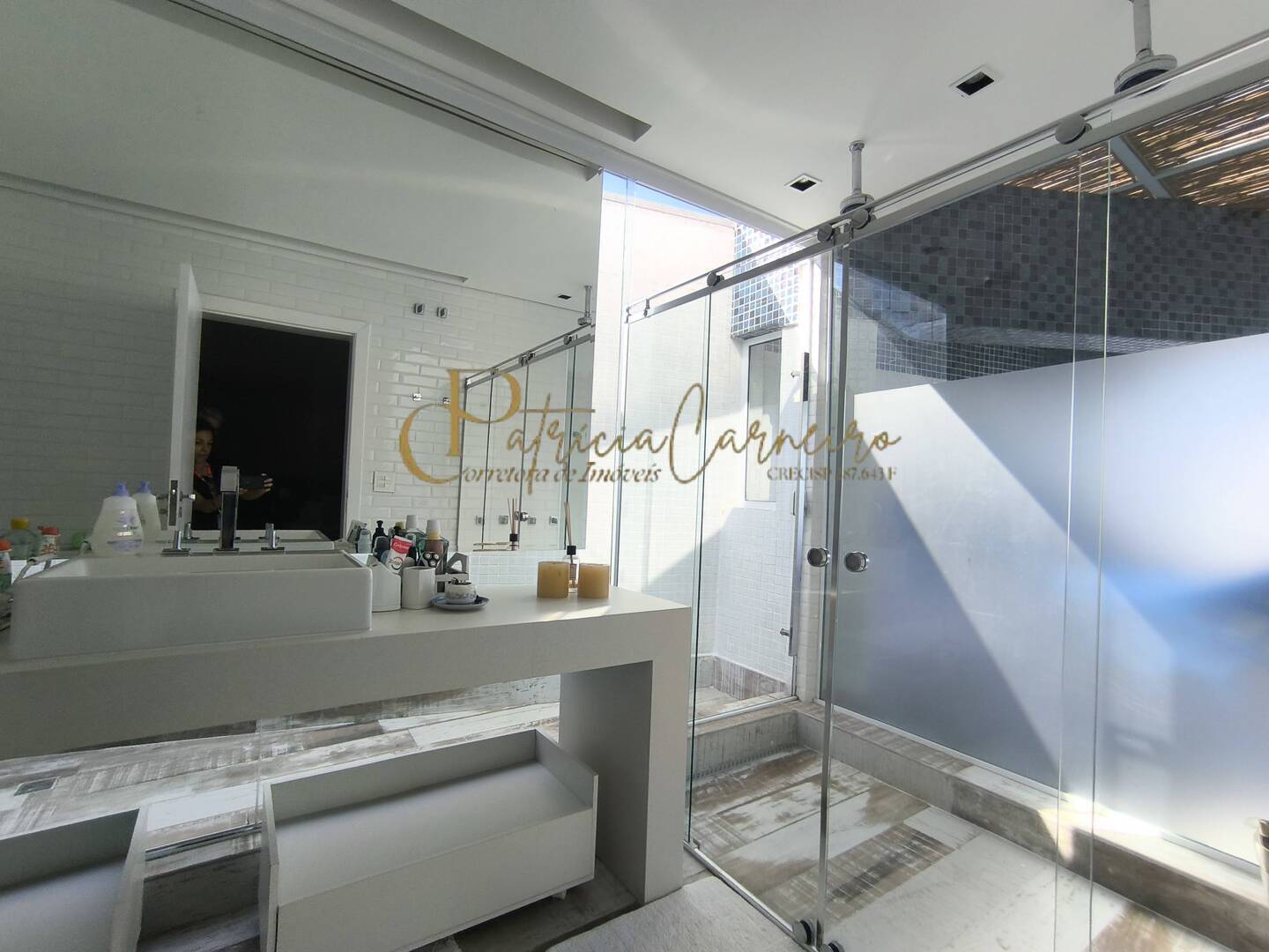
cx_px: 634
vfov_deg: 78.1
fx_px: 587
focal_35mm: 16
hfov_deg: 94.5
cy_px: 476
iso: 50
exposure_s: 1/296
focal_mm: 1.65
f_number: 2.2
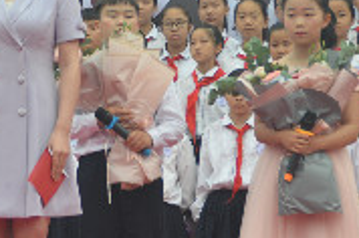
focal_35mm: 177
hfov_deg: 11.6
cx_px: 38
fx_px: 1762
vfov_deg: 7.7
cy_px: 112
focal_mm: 42
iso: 400
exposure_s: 1/100
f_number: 5
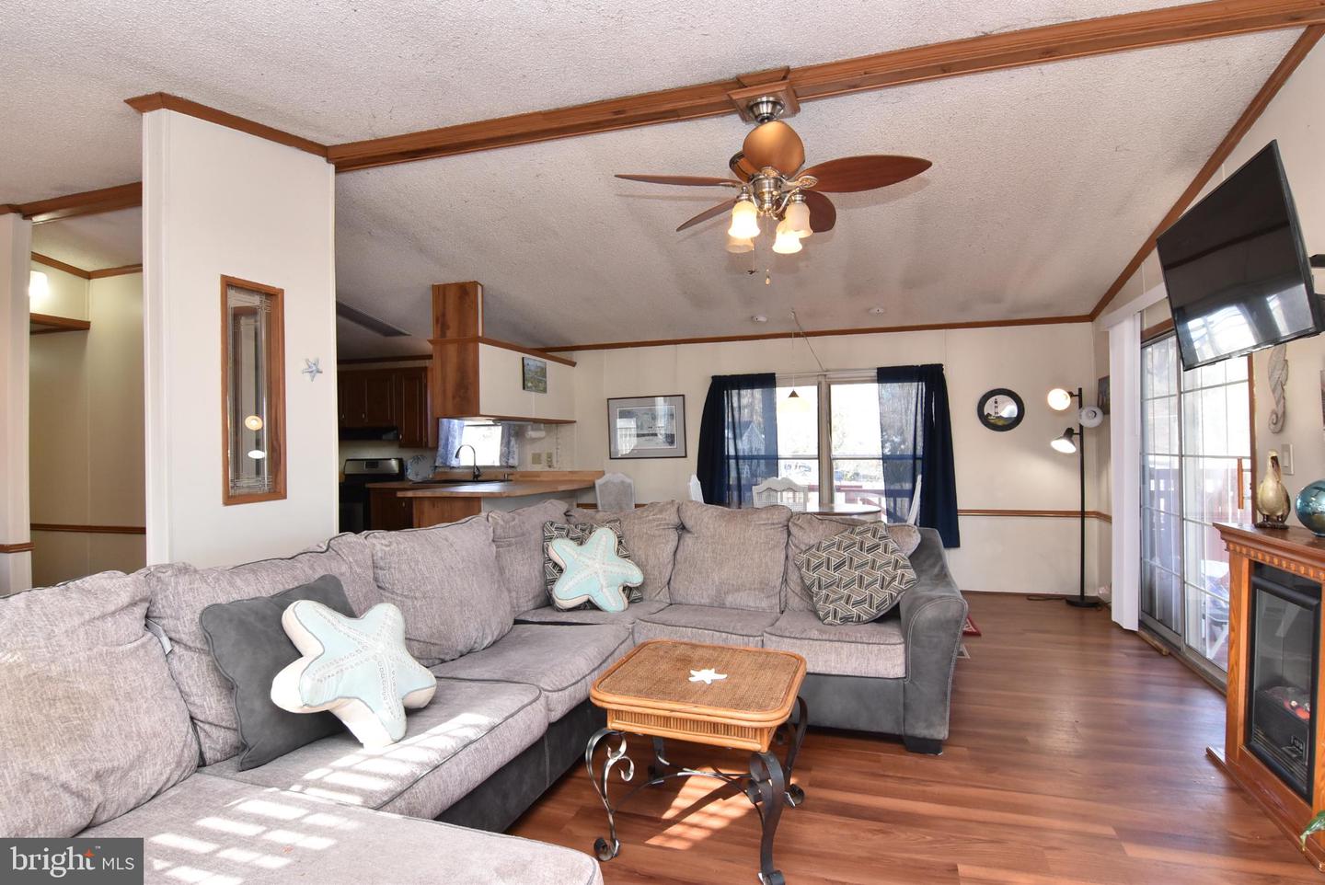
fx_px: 663
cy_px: 442
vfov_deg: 67.5
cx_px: 662
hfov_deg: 90.0
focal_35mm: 18
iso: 800
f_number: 9
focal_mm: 12
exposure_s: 1/60
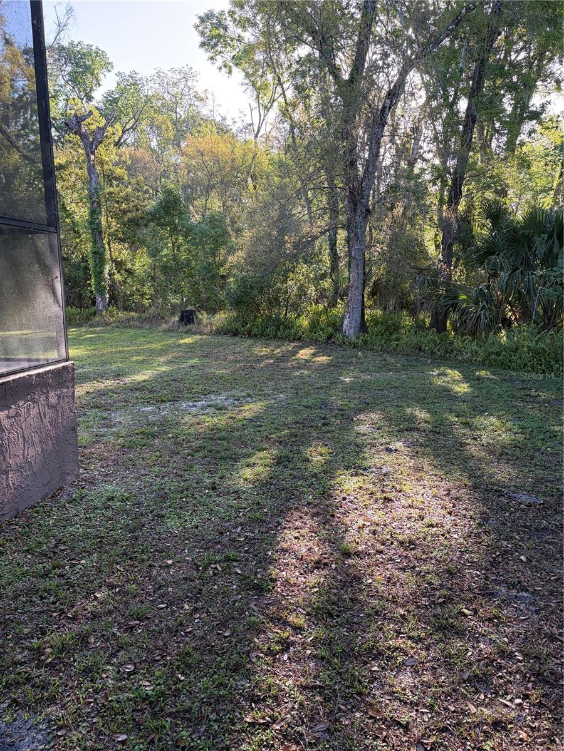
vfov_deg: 67.3
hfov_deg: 53.1
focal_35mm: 26
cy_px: 376
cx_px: 282
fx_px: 565
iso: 50
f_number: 1.6
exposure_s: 1/213
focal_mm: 5.96
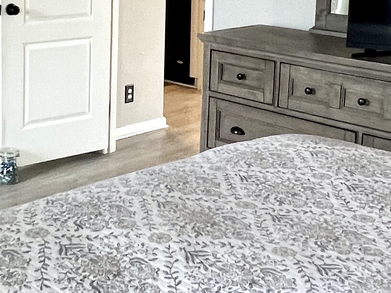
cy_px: 29
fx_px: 723
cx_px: 112
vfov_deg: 22.4
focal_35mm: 64
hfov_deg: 29.9
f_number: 1.8
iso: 160
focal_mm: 1.57
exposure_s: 1/60
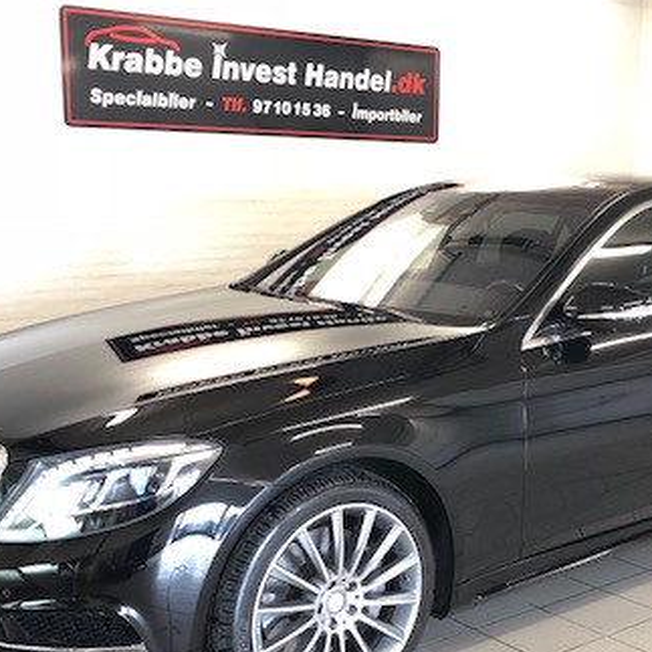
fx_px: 1044
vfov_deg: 34.6
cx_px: 424
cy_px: 377
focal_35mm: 49
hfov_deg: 34.4
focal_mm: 3.99
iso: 50
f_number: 1.8
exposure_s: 1/17
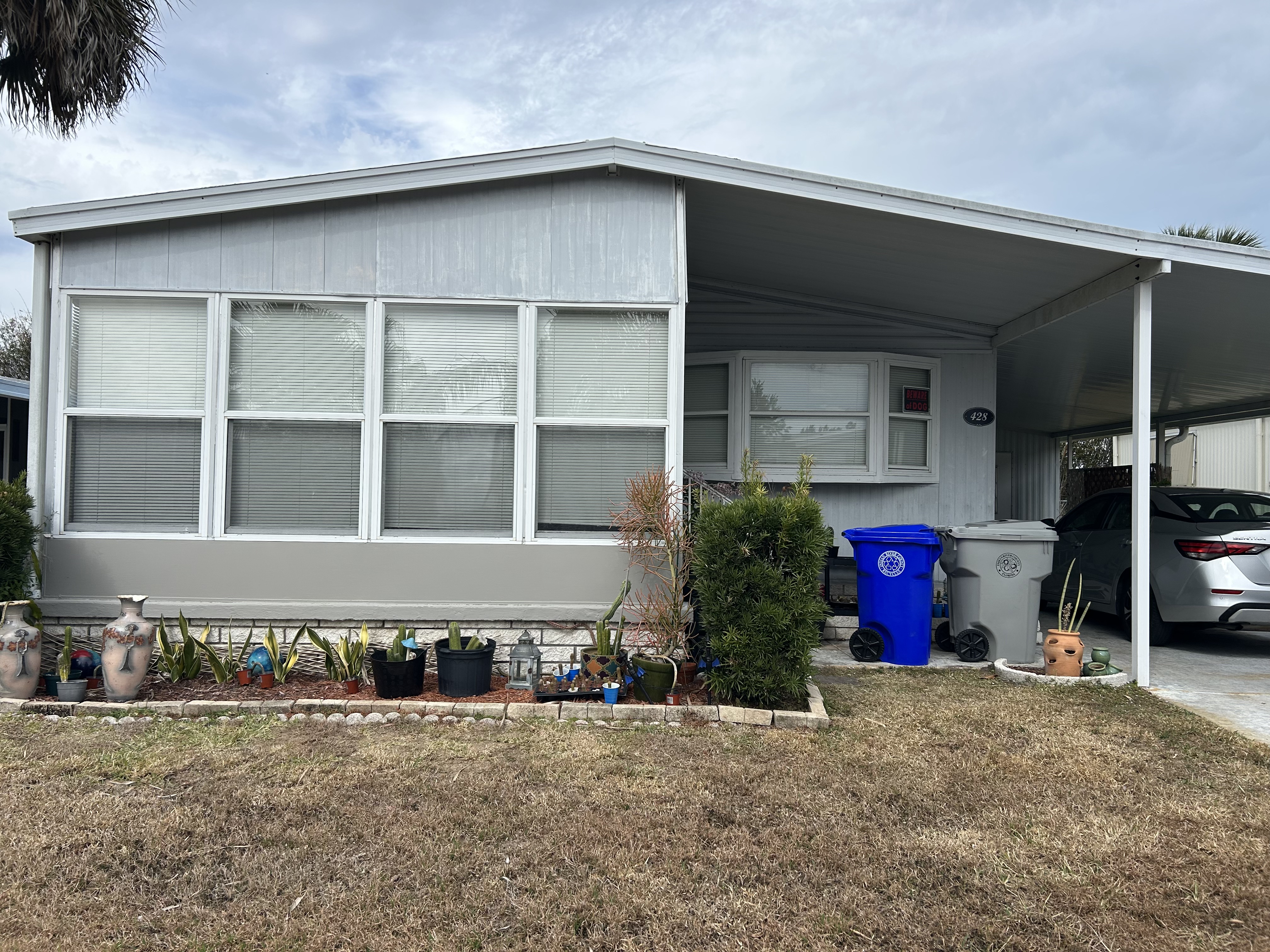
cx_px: 635
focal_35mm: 26
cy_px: 476
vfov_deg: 53.1
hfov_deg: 67.3
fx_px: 954
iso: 50
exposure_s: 1/2762
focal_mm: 5.7
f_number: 1.5
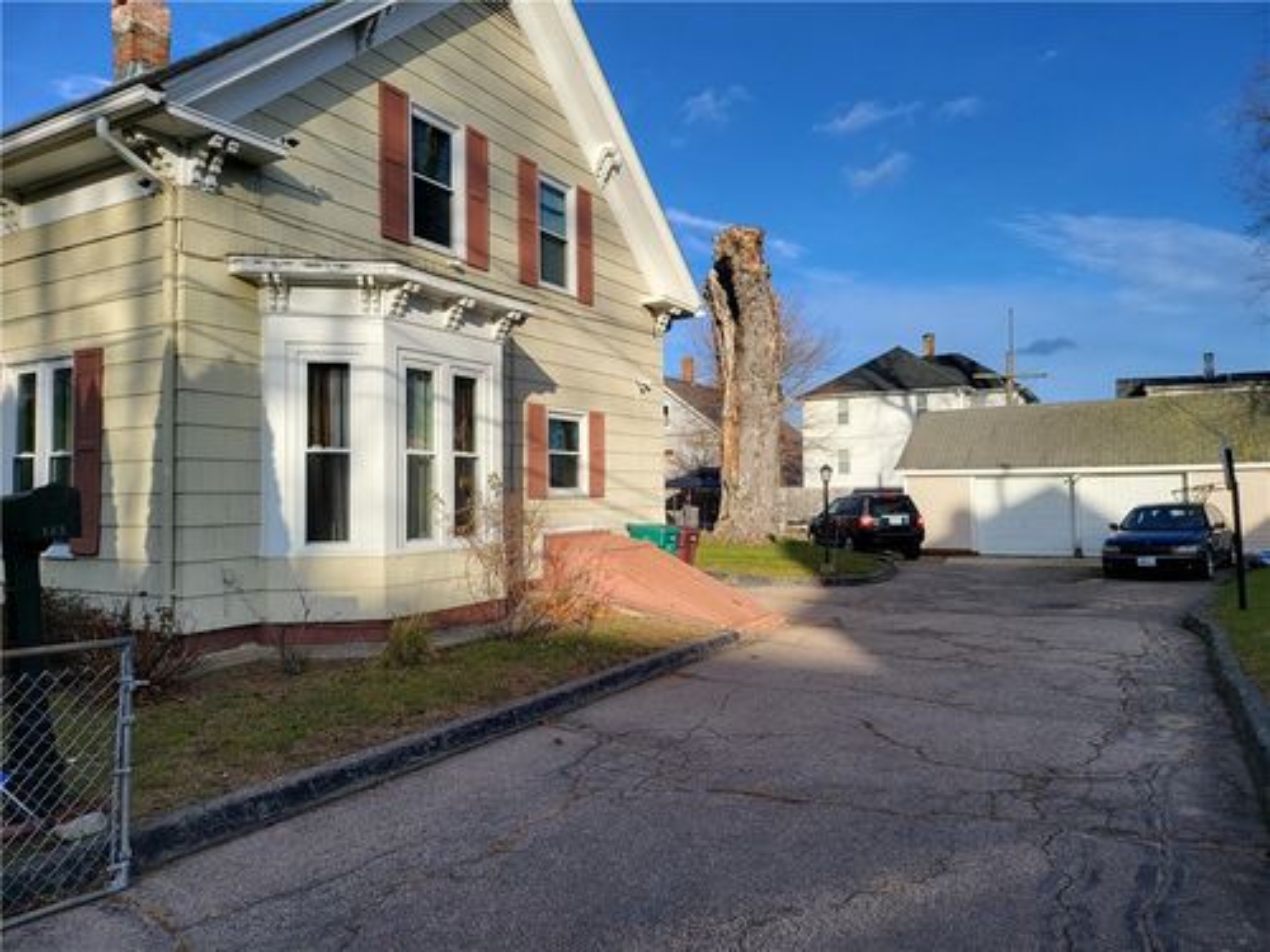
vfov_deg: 56.8
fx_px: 881
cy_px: 476
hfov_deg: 71.6
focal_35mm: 24
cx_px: 635
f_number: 1.8
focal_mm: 5
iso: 40
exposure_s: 1/1869
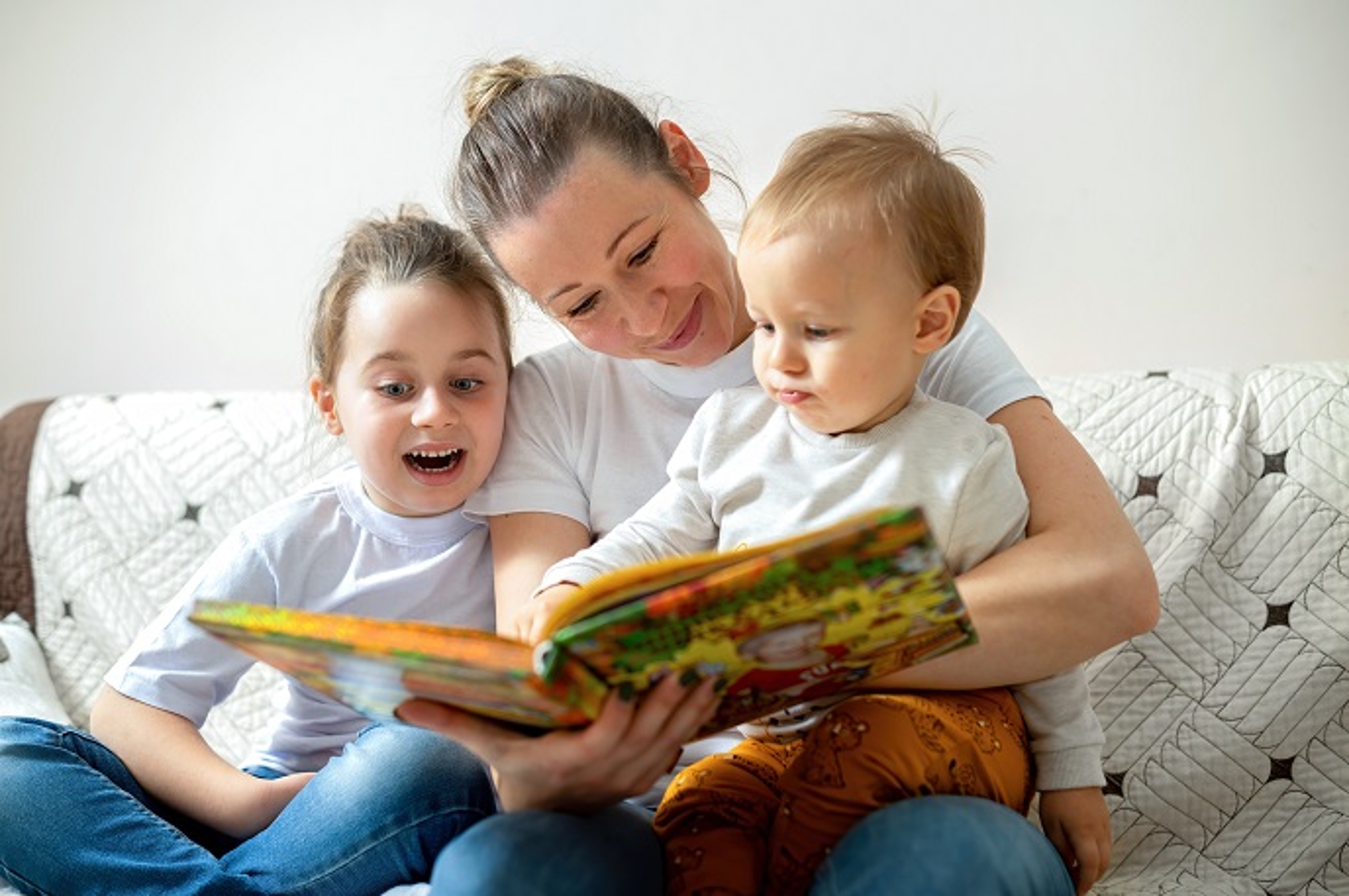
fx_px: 1871
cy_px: 448
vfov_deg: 26.9
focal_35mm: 50
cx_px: 674
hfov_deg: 39.6
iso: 100
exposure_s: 1/200
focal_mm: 50
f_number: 2.5
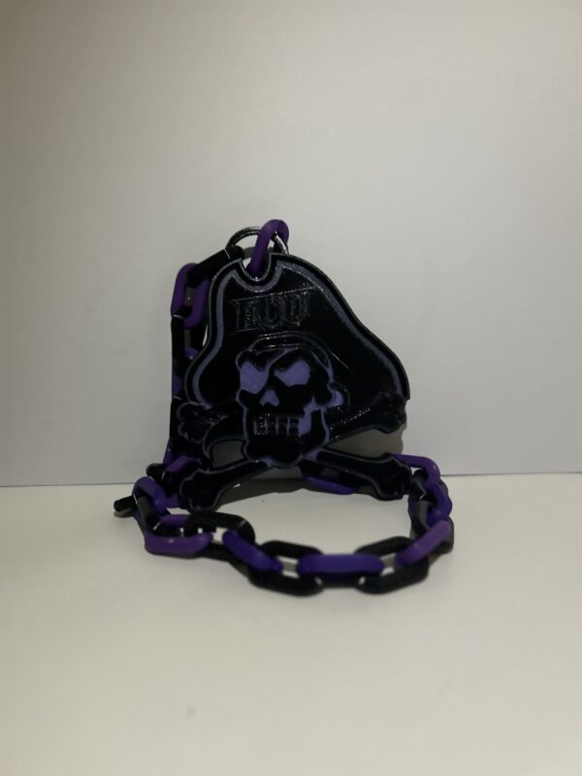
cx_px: 291
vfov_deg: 67.3
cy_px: 388
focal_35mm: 26
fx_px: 583
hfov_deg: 53.1
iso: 400
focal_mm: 5.7
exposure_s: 1/40
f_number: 1.5
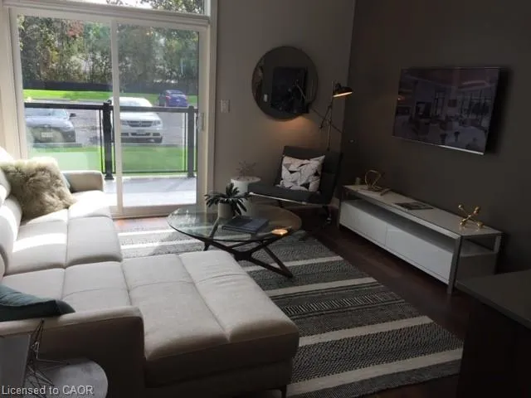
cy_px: 199
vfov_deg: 48.2
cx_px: 266
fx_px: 445
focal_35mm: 29
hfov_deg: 61.7
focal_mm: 4.15
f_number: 2.2
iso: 32
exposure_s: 1/488
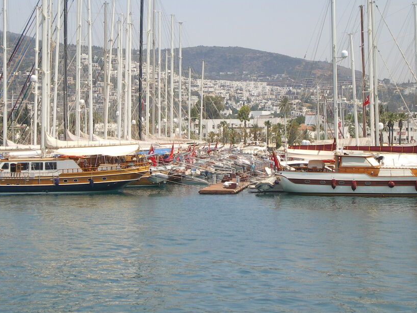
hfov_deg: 20.6
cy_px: 128
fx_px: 1145
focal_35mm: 95
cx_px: 168
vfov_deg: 15.6
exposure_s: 1/250
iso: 50
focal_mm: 11.3
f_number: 6.2
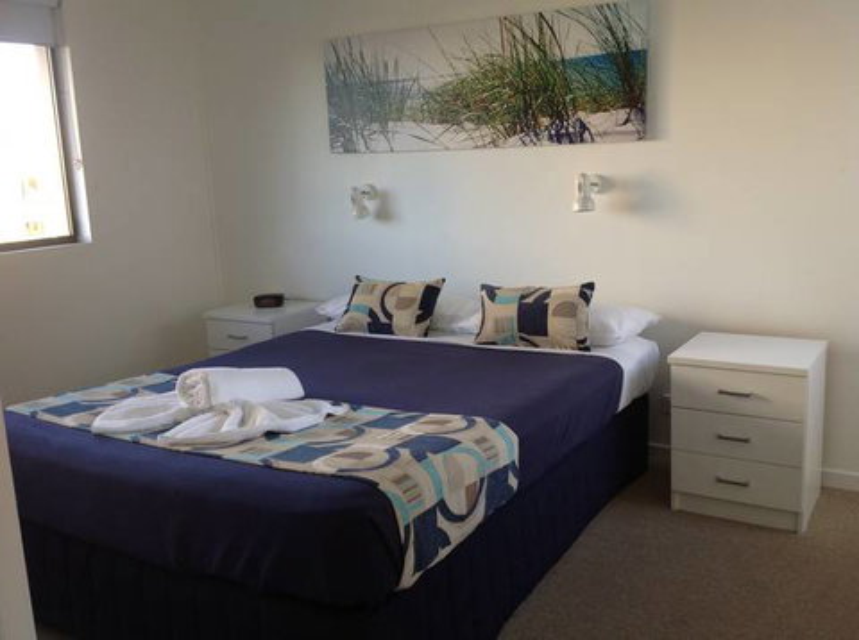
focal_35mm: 35
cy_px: 320
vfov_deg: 40.6
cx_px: 430
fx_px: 867
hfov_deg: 52.7
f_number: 2.4
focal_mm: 4.28
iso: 64
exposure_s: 1/40
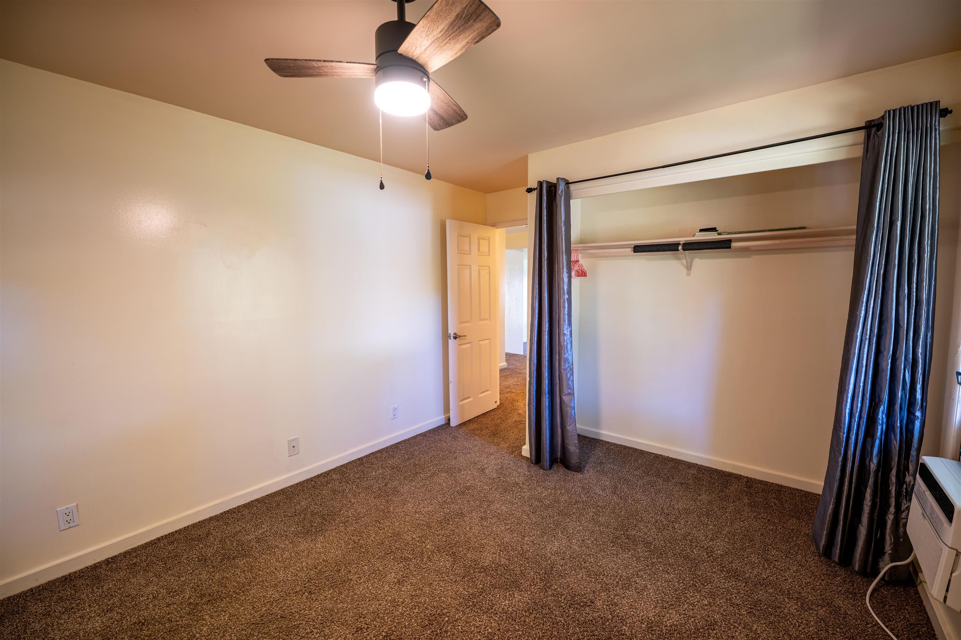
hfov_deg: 104.3
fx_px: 374
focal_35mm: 14
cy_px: 320
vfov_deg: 81.2
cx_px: 480
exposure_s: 1/4
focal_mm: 14
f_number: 5.6
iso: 320
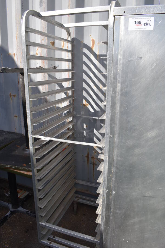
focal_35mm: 27
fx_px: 185
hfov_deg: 48.0
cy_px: 124
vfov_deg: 67.3
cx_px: 82
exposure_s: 1/250
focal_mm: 18
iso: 140
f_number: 8
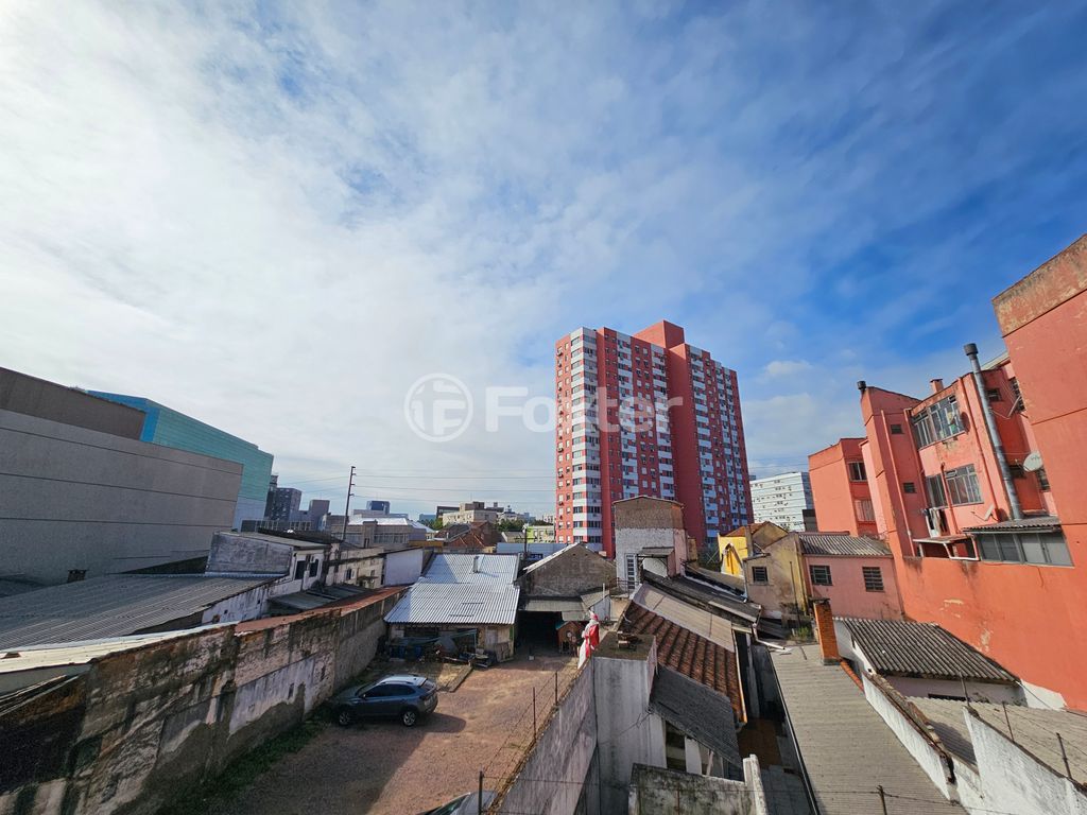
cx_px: 544
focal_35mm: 13
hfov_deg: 106.2
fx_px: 408
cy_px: 408
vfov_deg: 89.9
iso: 50
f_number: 2.2
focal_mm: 2.2
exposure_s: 1/6601
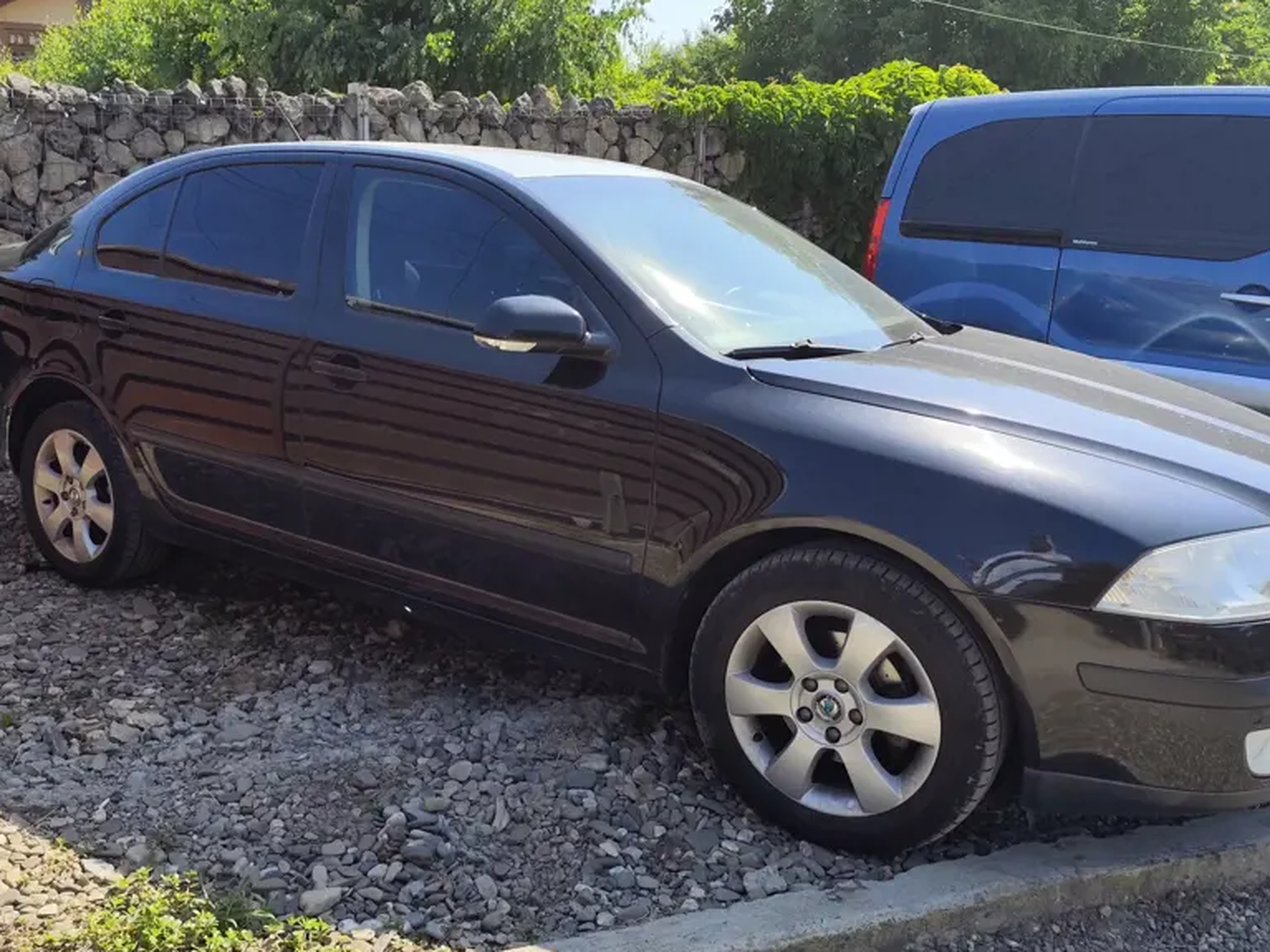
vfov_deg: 46.8
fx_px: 1100
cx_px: 550
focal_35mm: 30
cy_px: 447
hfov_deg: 59.7
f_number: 1.65
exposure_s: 1/1226
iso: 50
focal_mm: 6.19
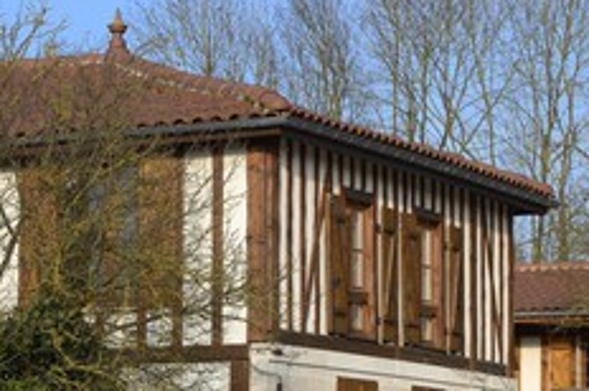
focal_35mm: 145
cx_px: 361
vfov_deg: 9.4
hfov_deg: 14.2
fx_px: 2369
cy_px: 340
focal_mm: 80
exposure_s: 1/250
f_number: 8
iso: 200
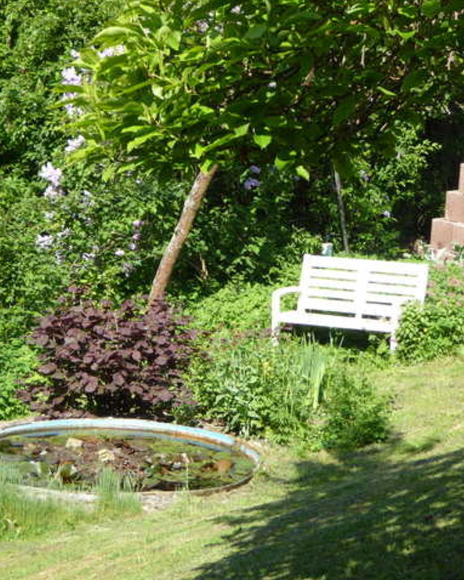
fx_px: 2042
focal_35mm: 119
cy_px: 289
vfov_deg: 16.2
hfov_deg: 12.9
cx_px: 162
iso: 100
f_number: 4.8
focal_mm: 15
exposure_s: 1/200
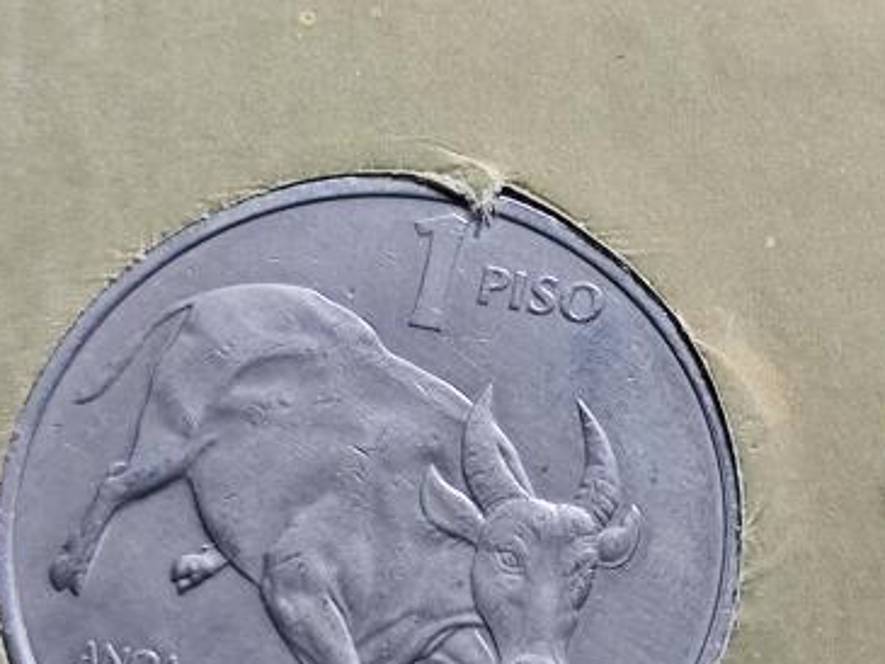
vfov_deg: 7.9
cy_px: 281
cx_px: 909
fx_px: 4808
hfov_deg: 10.4
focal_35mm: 188
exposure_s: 1/60.4
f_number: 1.6
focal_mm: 5.84
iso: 125
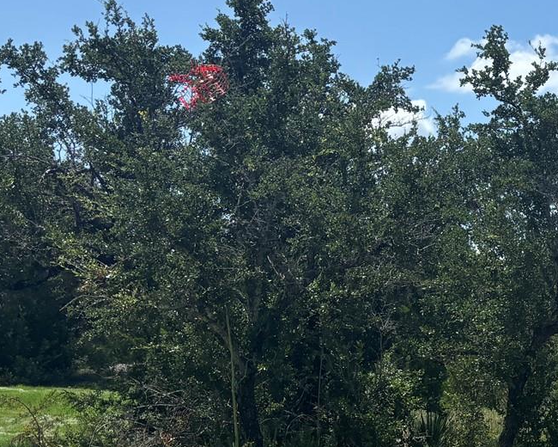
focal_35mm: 80
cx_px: 834
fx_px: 1321
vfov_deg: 18.9
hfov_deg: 20.5
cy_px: 389
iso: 50
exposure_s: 1/3937
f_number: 1.6
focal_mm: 5.96
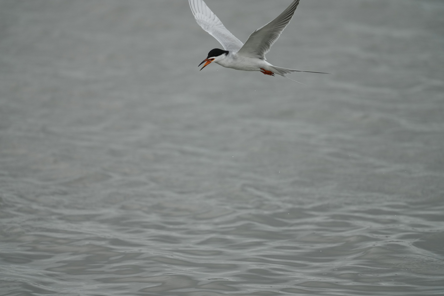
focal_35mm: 600
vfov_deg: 2.3
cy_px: 148
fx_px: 7399
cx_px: 222
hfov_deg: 3.4
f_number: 5.6
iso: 1250
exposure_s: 1/2000
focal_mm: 600
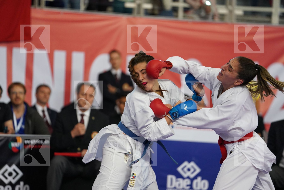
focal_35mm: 200
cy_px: 95
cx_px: 142
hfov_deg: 10.3
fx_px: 1578
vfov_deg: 6.9
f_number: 2.8
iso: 2500
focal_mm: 200
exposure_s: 1/1000
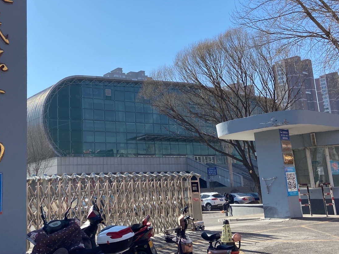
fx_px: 460
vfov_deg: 30.7
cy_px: 93
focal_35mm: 47
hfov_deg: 40.3
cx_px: 138
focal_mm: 4.25
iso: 32
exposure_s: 1/3300
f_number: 1.8
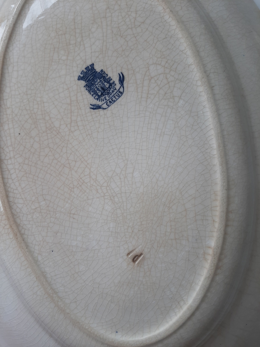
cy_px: 174
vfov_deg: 67.3
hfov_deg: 53.1
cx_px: 130
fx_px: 260
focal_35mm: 26
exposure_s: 1/248
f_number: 1.7
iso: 40
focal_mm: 3.93
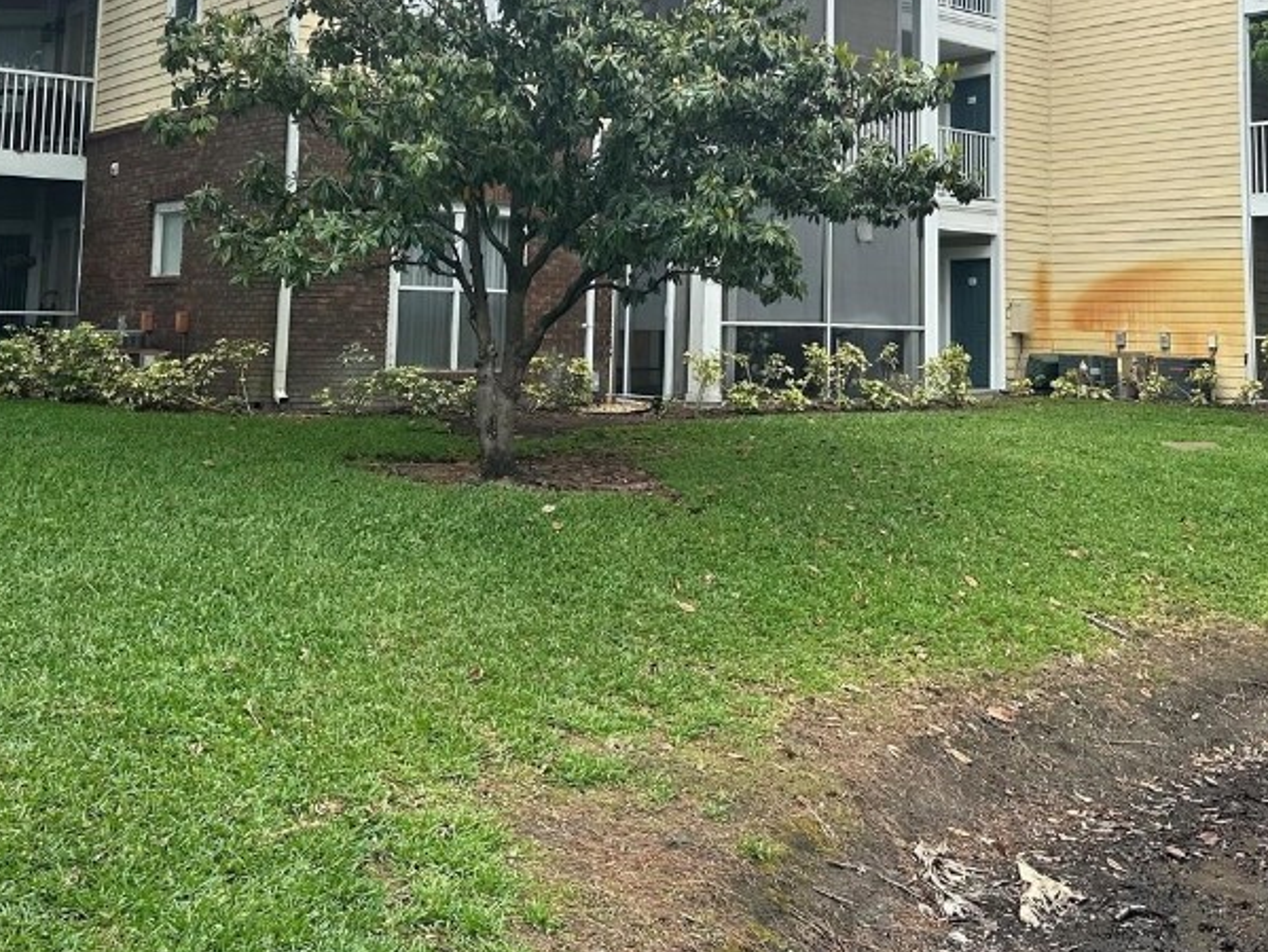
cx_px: 715
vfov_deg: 34.0
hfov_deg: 45.6
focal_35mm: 41
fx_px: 1503
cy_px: 169
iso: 80
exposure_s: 1/1751
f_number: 1.78
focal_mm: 6.86
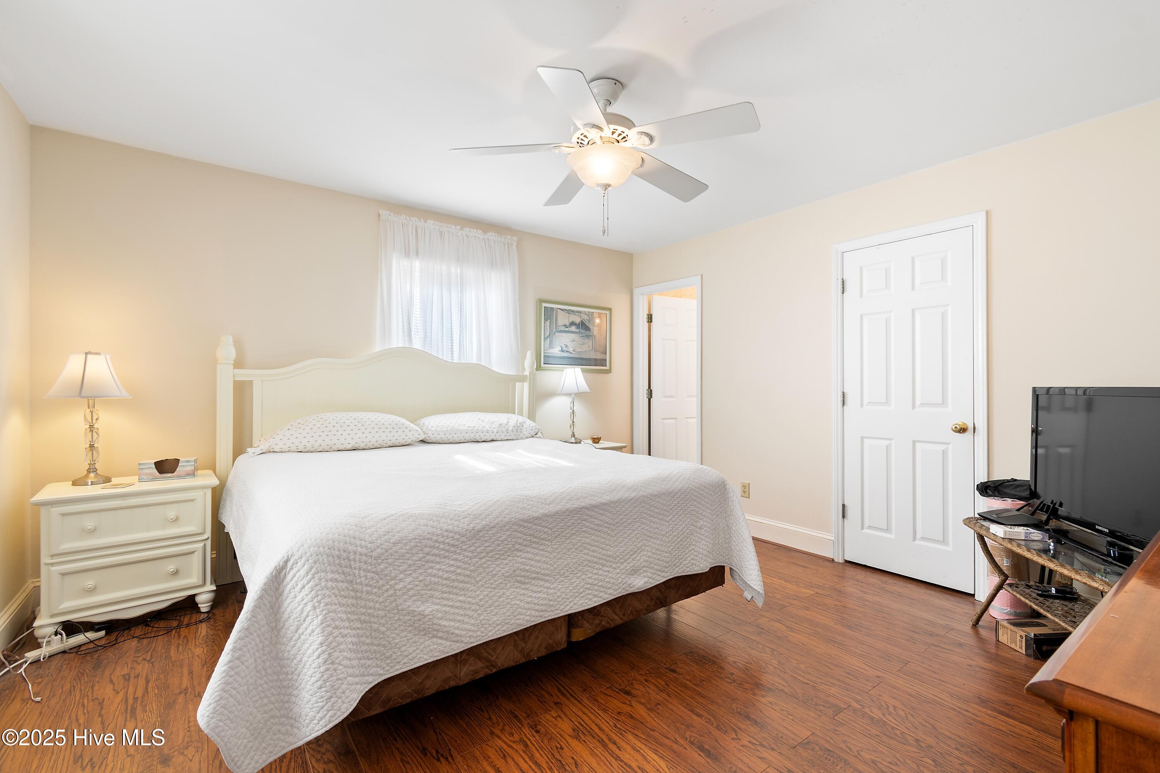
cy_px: 386
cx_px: 580
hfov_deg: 100.4
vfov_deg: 77.3
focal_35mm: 15
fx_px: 483
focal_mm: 10
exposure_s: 1/3
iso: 100
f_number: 8
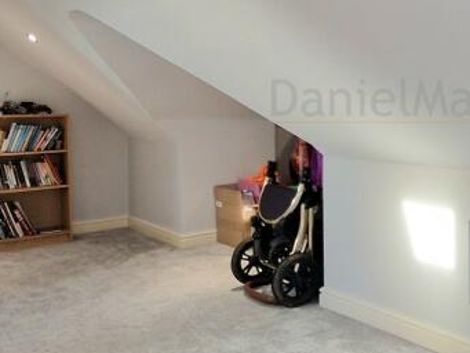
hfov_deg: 43.0
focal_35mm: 39
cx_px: 438
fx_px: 530
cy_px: 109
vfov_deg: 36.3
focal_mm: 2.2
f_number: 2.2
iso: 160
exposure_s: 1/50
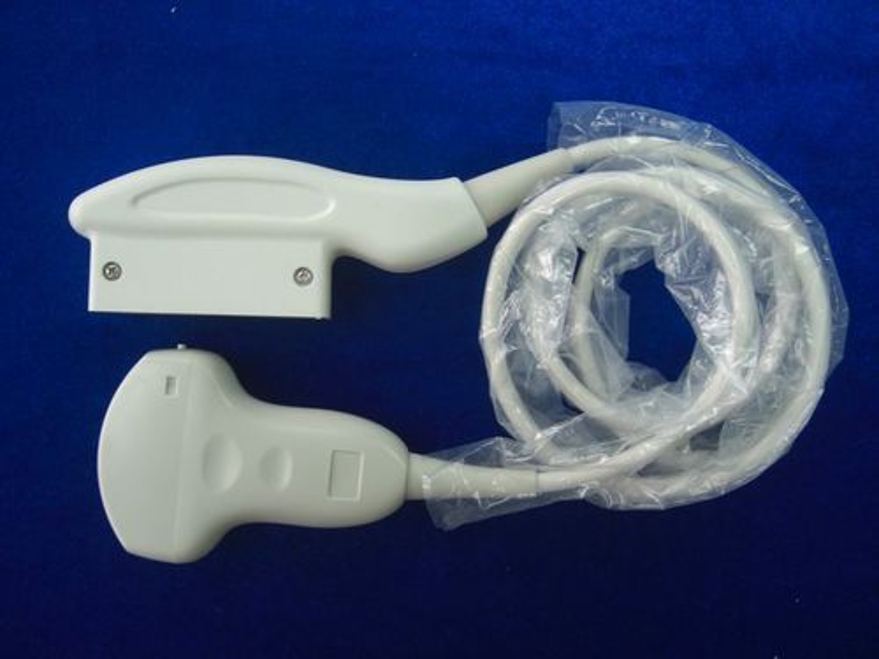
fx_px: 965
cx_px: 440
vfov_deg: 37.7
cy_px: 330
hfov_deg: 49.0
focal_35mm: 38
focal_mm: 7.9
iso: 200
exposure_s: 1/40
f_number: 2.8
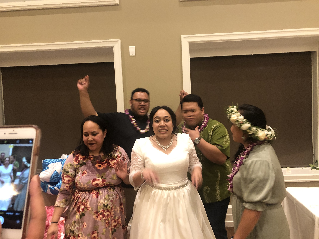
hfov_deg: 63.4
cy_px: 120
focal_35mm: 28
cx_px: 160
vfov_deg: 49.7
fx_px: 258
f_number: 1.8
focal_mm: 4
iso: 320
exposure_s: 1/30
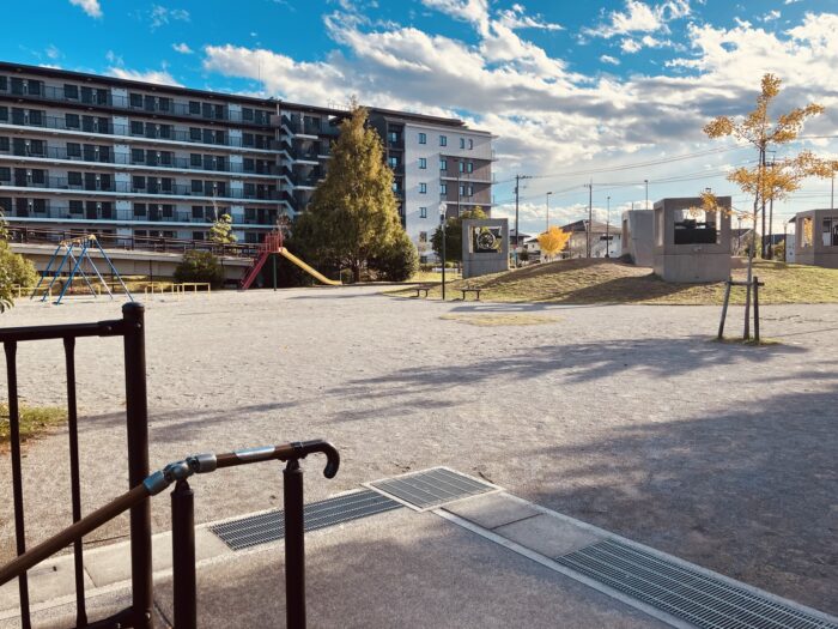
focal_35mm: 28
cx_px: 419
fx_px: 678
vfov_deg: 49.7
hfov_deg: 63.4
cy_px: 314
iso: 32
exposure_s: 1/1056
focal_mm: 3.99
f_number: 1.8
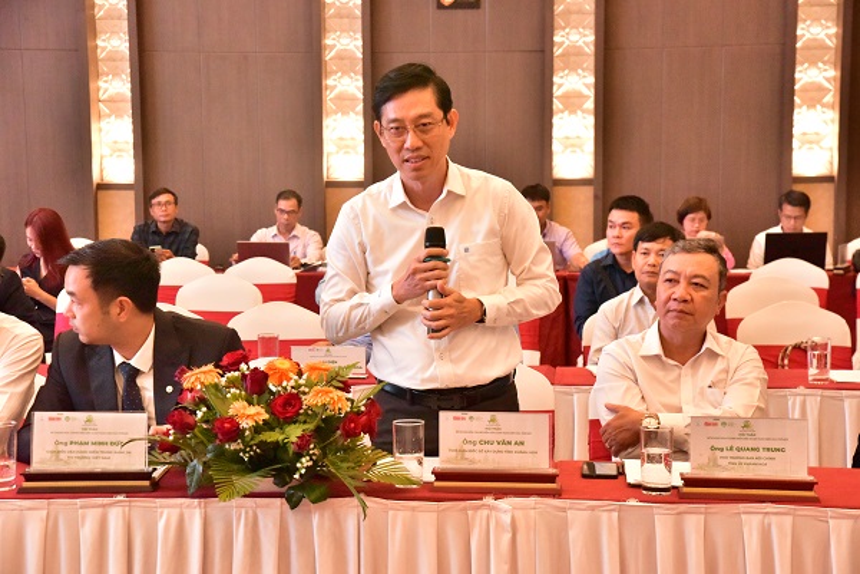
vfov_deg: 18.2
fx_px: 1792
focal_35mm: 75
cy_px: 287
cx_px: 430
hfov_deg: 27.0
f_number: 9
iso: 12800
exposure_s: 1/60
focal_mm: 75
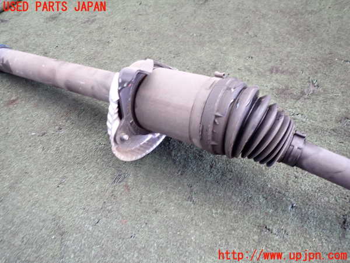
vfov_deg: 54.9
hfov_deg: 69.4
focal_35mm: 25
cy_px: 132
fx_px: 253
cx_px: 175
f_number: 2
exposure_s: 1/30
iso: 400
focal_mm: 4.5
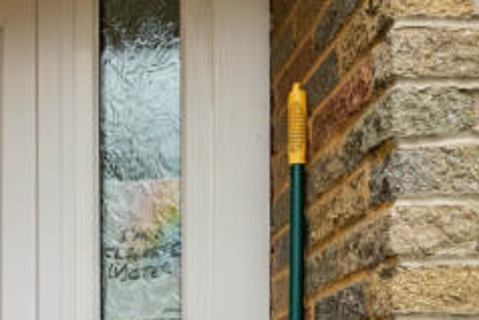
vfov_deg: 15.2
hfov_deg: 21.9
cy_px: 415
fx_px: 1145
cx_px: -89
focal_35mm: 86
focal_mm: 20
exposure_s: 1/160
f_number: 4
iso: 200
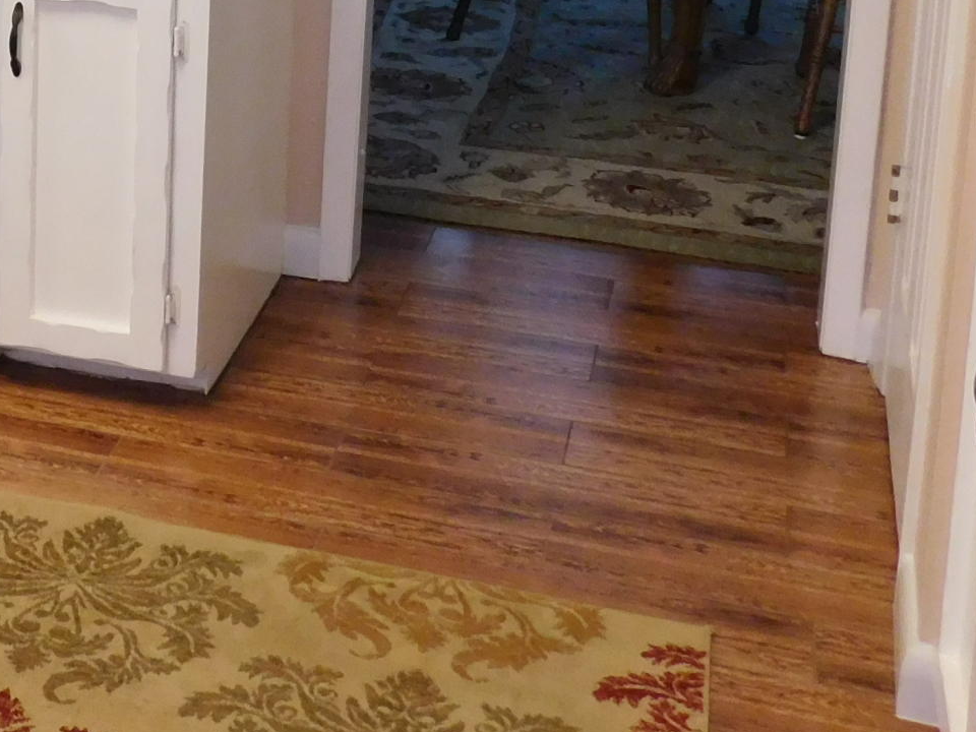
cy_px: -225
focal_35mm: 75
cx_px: -163
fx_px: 2115
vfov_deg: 18.3
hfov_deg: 23.9
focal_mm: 4.1
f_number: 3
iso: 250
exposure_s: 1/30
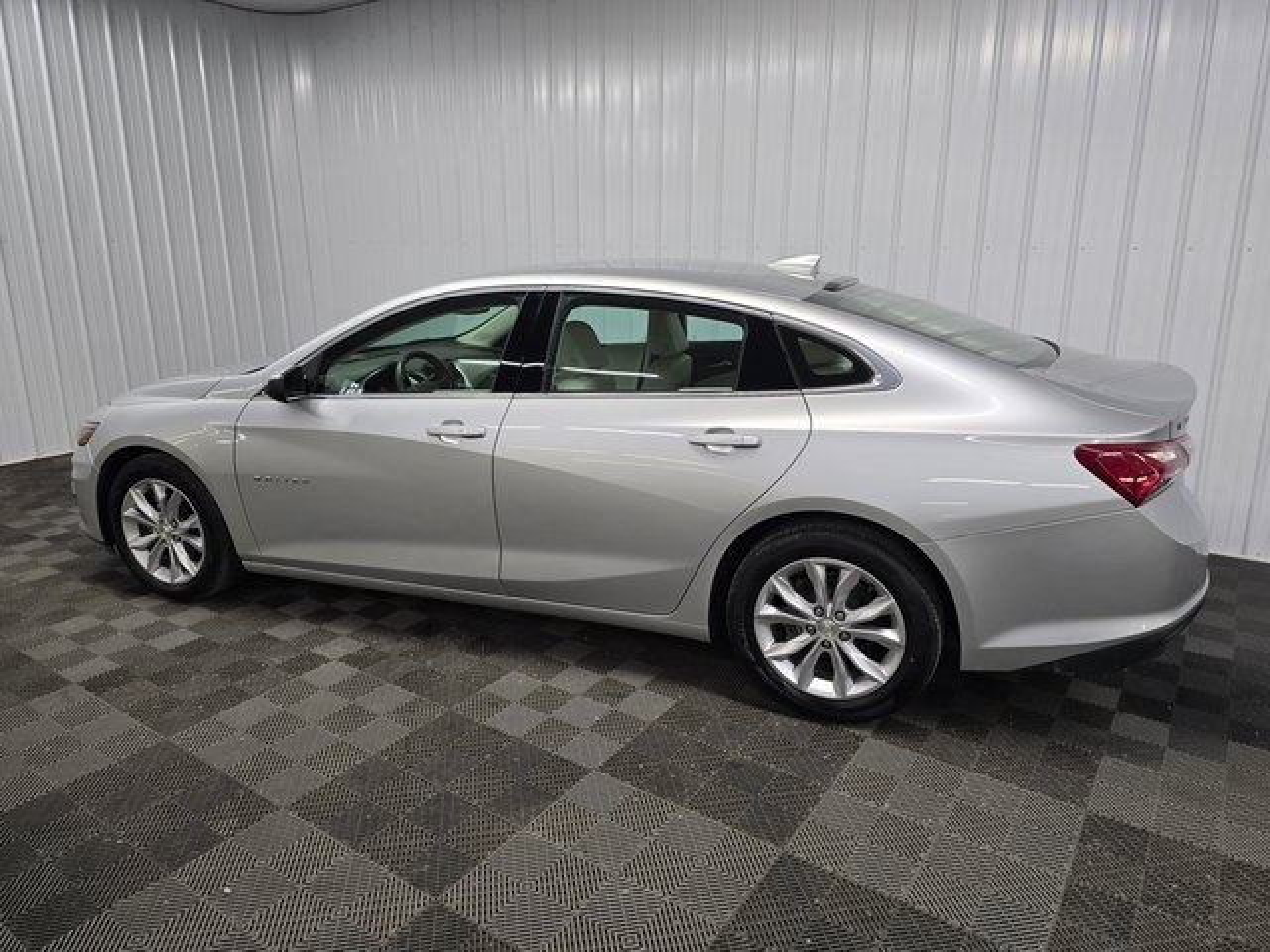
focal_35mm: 23
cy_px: 476
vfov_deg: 58.9
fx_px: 844
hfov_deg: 73.9
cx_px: 635
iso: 125
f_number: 1.7
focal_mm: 6.3
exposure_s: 1/120
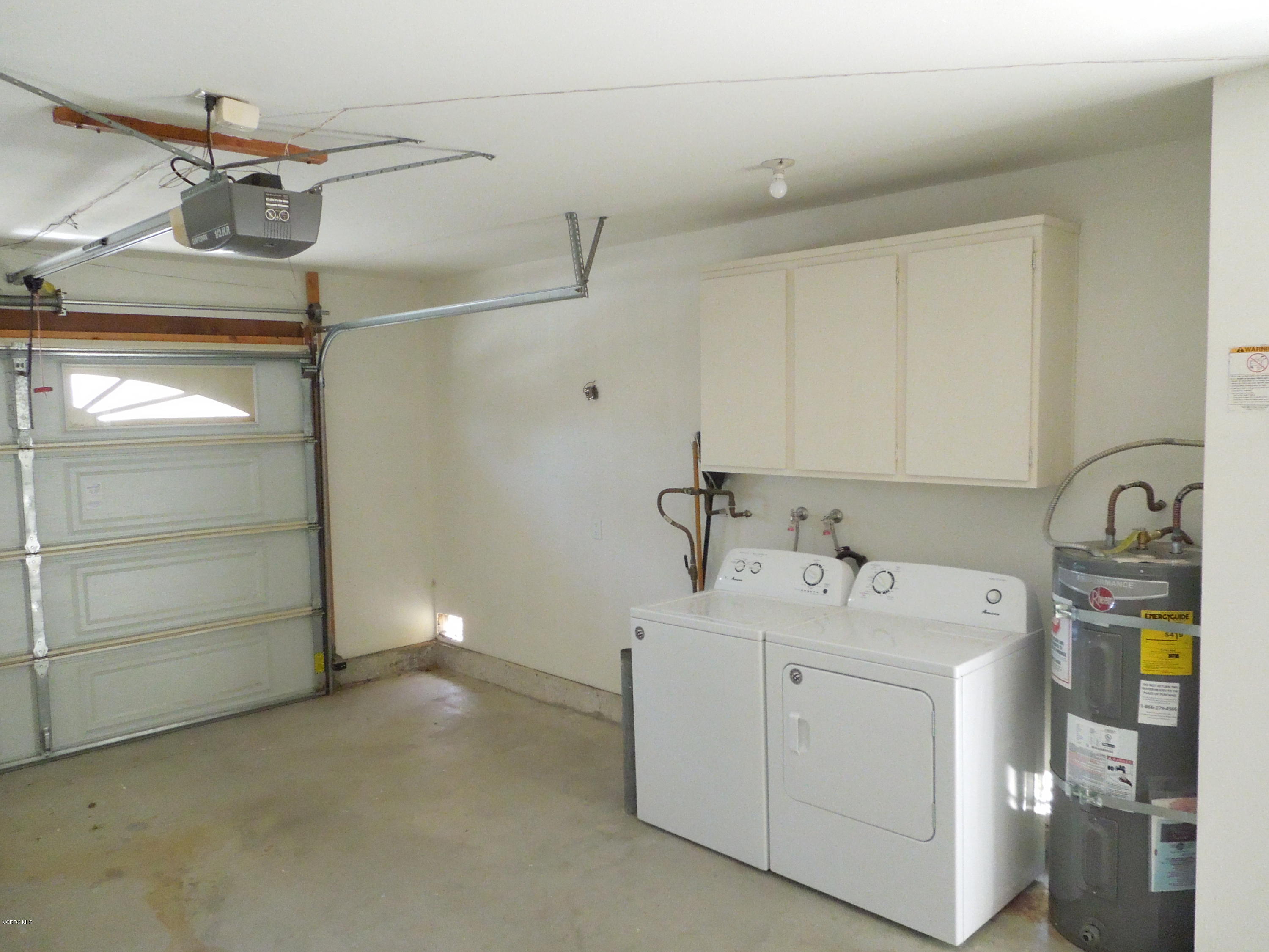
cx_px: 634
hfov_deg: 69.4
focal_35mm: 25
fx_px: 916
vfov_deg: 54.9
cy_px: 476
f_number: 3.3
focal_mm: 4.5
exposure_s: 1/160
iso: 1600
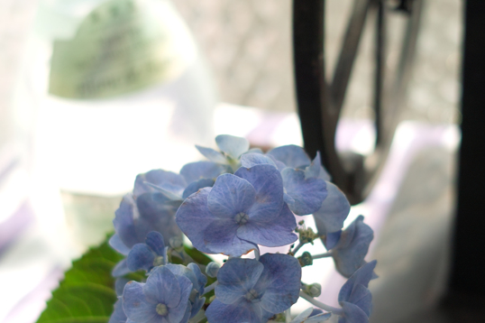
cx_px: 215
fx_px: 1050
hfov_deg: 26.0
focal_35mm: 78
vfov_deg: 17.3
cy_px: 268
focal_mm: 24.2
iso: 100
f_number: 2.8
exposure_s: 1/125
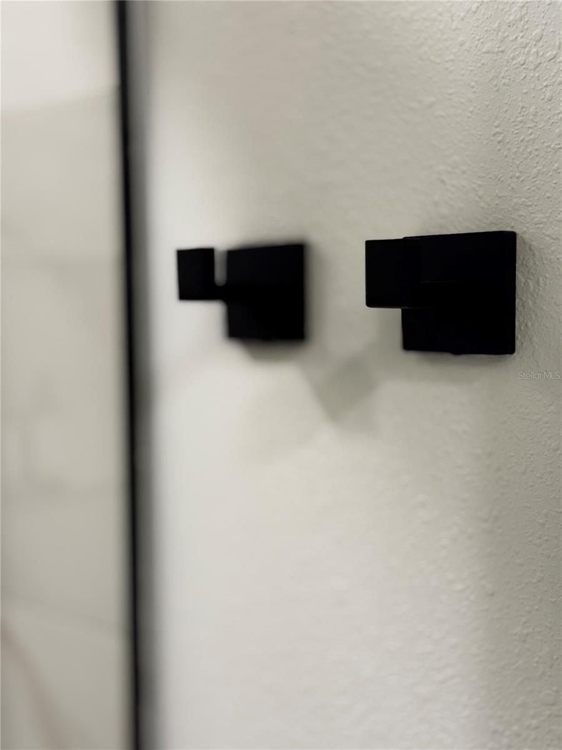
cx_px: 281
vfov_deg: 39.7
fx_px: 1039
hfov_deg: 30.3
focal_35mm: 48
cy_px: 375
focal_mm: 6.76
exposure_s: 1/60
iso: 64
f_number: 1.78
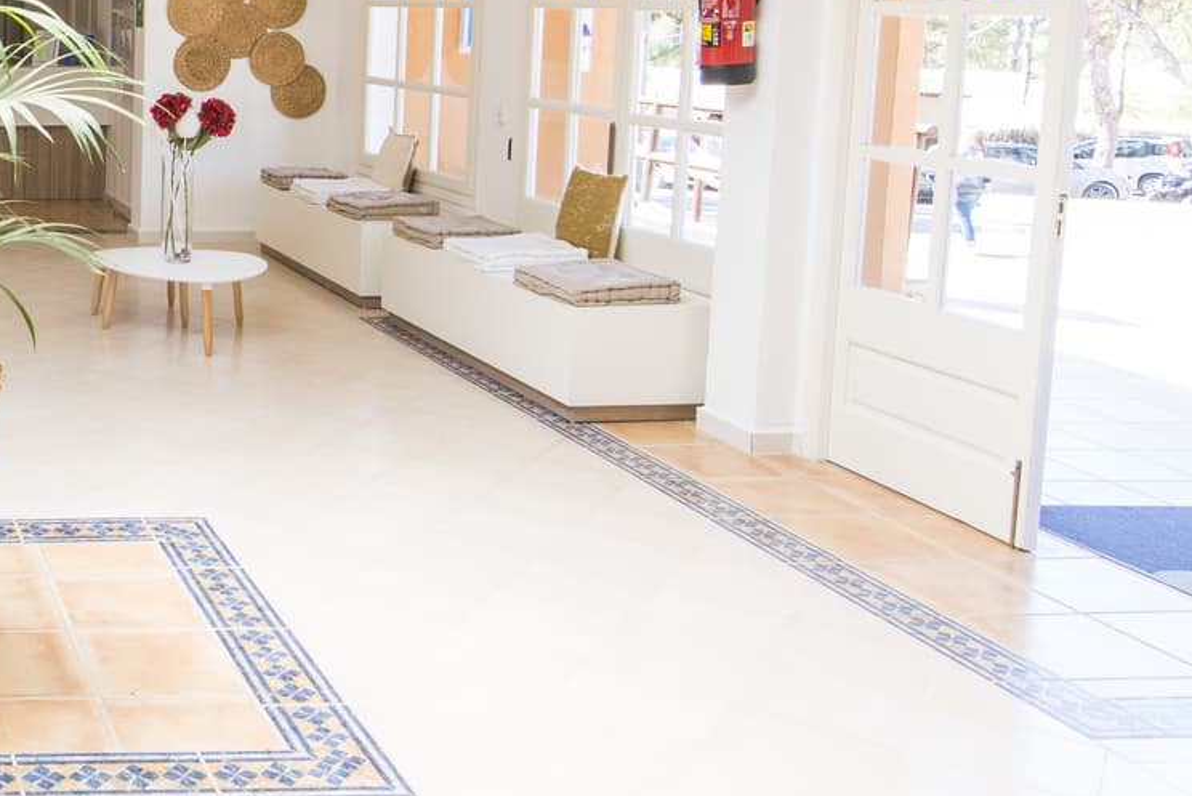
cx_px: -154
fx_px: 1425
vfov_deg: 30.4
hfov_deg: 37.2
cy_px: 155
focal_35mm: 43
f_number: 8
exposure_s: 1/10
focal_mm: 16
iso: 100
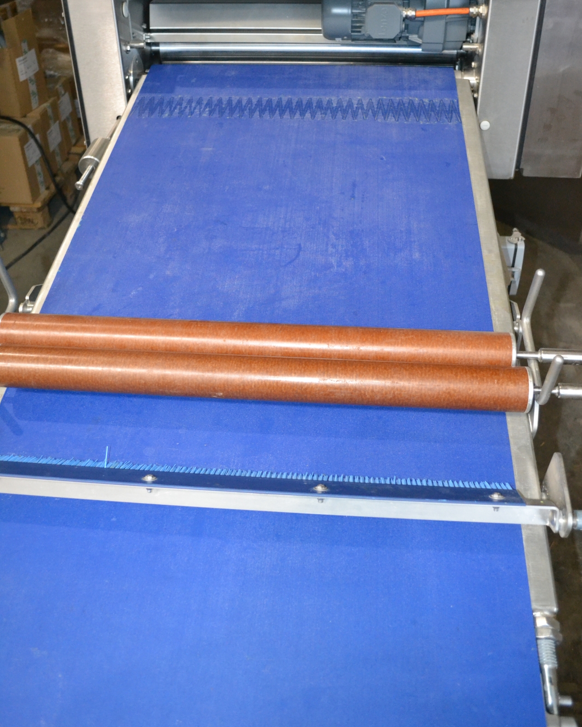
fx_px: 732
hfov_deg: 43.4
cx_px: 292
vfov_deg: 52.6
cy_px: 308
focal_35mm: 34
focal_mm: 20
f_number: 3.8
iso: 2500
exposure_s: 1/60
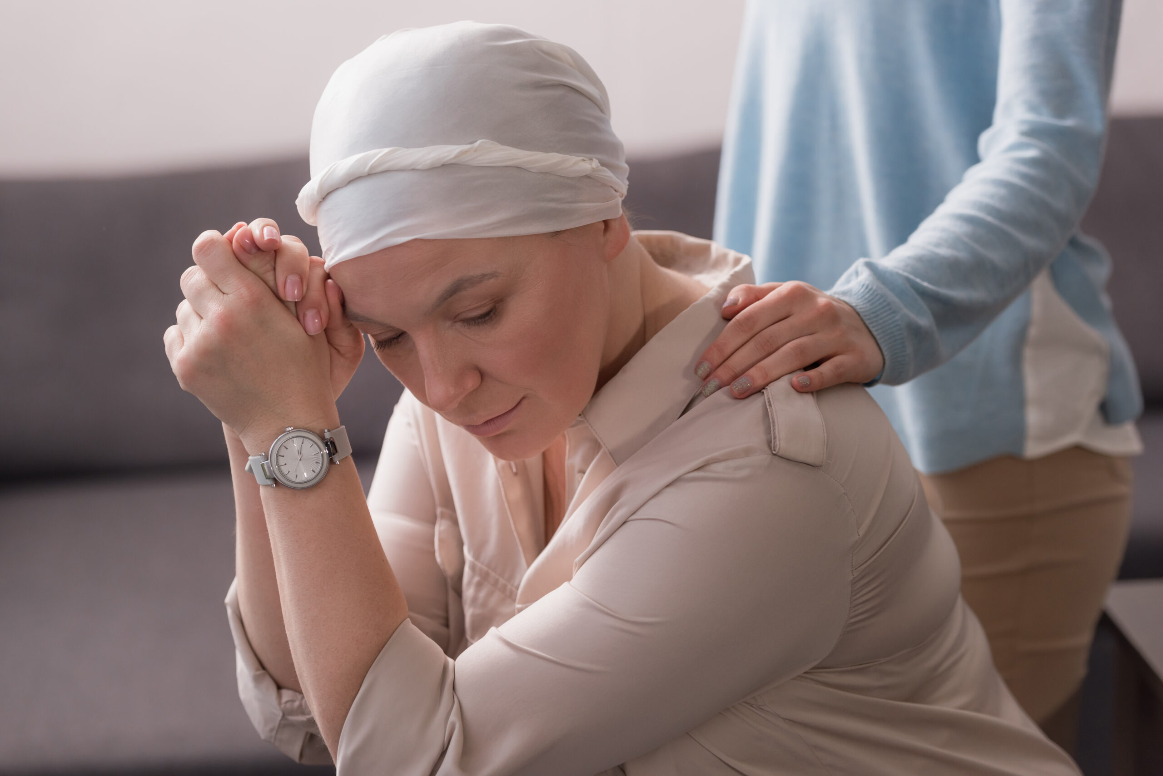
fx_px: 3619
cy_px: 388
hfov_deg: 18.3
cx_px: 582
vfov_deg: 12.2
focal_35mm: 112
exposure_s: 1/160
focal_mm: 112
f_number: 3.5
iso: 500
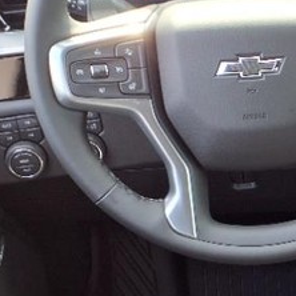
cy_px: 195
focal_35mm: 86
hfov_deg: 19.0
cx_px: 360
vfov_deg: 20.1
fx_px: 832
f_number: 1.9
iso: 40
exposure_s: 1/60.2
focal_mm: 3.58
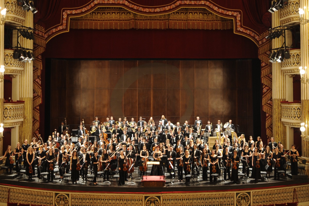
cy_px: 103
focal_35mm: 25
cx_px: 154
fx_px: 214
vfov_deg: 51.2
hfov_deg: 71.5
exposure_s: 1/25
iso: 800
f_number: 4
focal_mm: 25
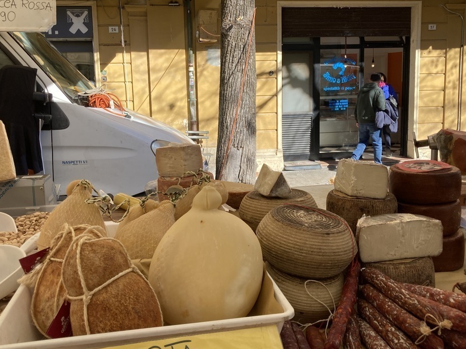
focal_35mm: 35
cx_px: 224
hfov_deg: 52.6
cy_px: 138
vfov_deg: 40.5
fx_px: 471
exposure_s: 1/421
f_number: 1.8
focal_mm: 3.99
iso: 20
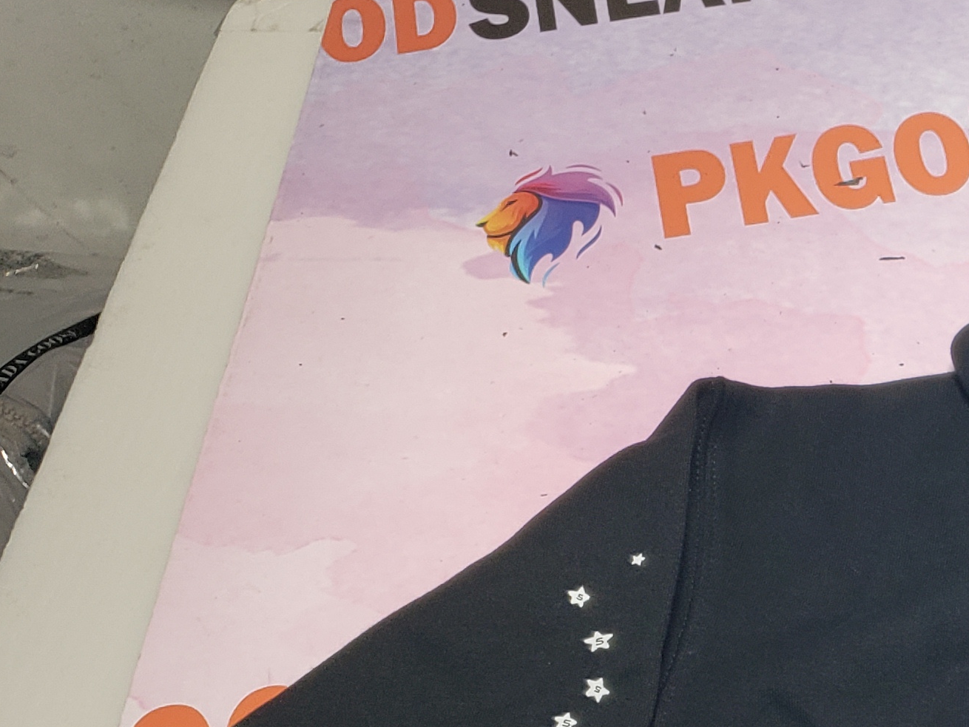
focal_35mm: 80
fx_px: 2240
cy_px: 922
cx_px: 1454
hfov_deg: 20.8
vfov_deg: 17.4
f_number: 1.5
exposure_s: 1/335
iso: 50
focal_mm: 4.3
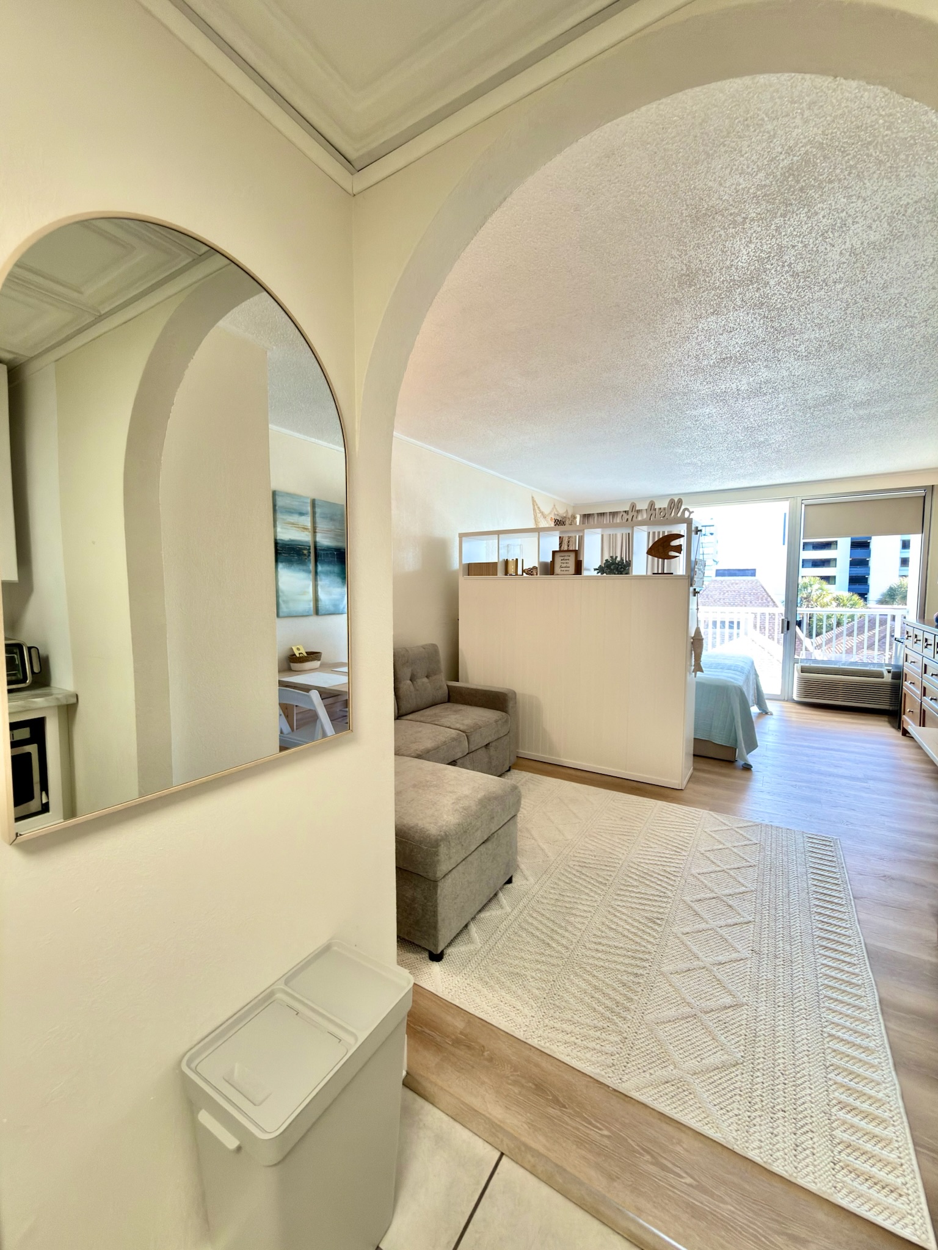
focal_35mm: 14
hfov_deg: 85.7
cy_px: 625
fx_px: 506
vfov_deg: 102.1
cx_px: 469
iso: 40
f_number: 2.2
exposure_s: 1/40
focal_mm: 2.22
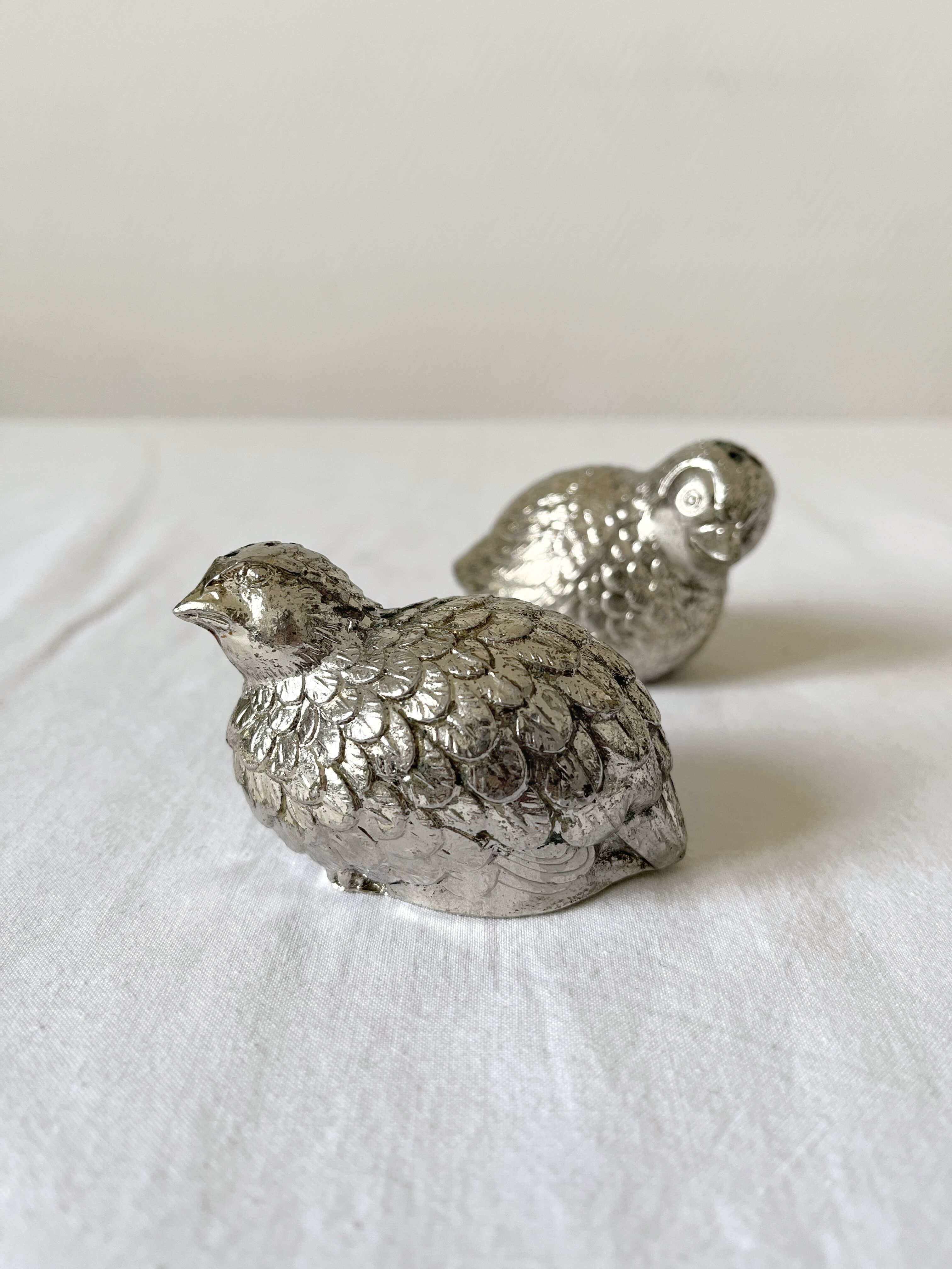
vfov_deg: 67.3
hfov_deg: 53.1
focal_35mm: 26
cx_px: 476
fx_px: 953
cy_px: 634
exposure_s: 1/121
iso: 80
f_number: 1.6
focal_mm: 5.1
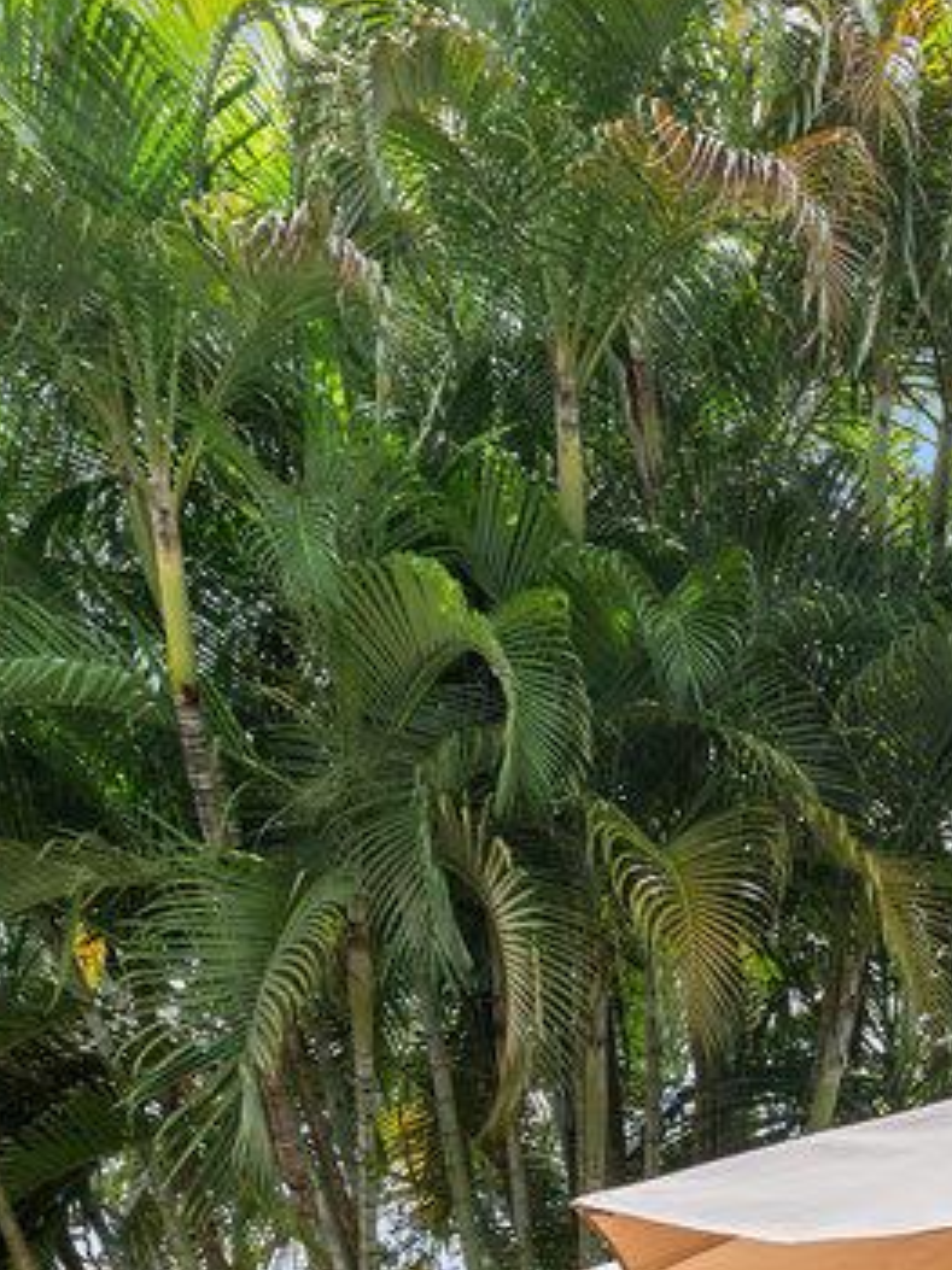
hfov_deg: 15.7
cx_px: 1745
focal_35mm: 79
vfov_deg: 22.7
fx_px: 2899
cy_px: 1534
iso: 250
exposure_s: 1/100
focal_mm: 15
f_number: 7.1
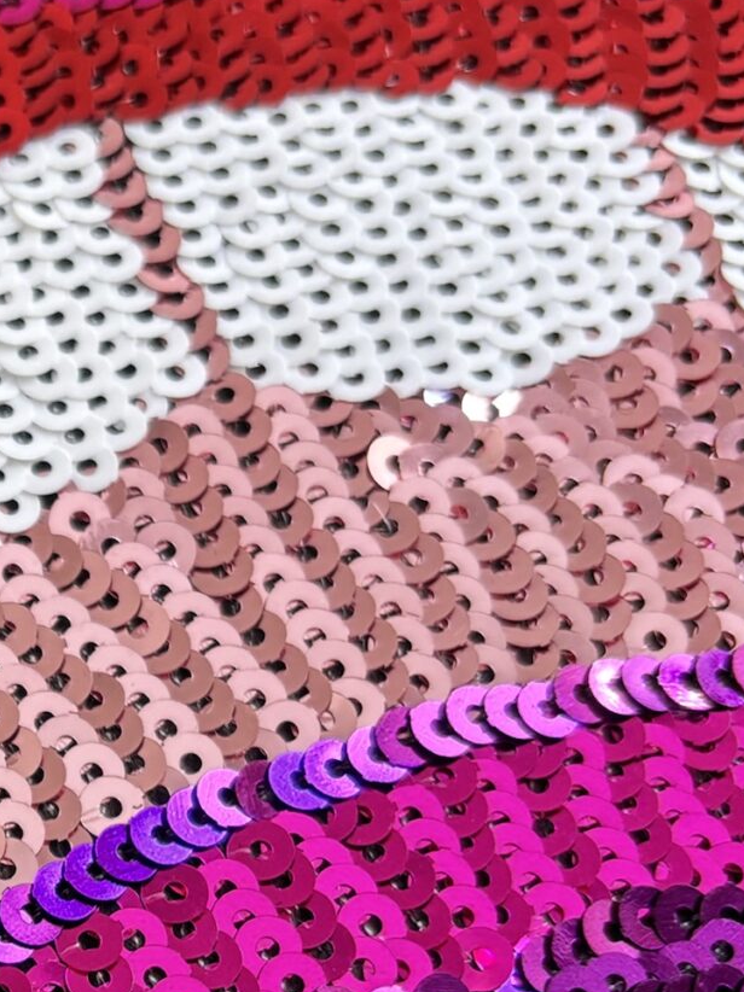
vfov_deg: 23.6
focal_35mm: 81
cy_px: 852
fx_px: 2322
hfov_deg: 16.6
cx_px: -354
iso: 125
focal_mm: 5.96
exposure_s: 1/79
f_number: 1.6
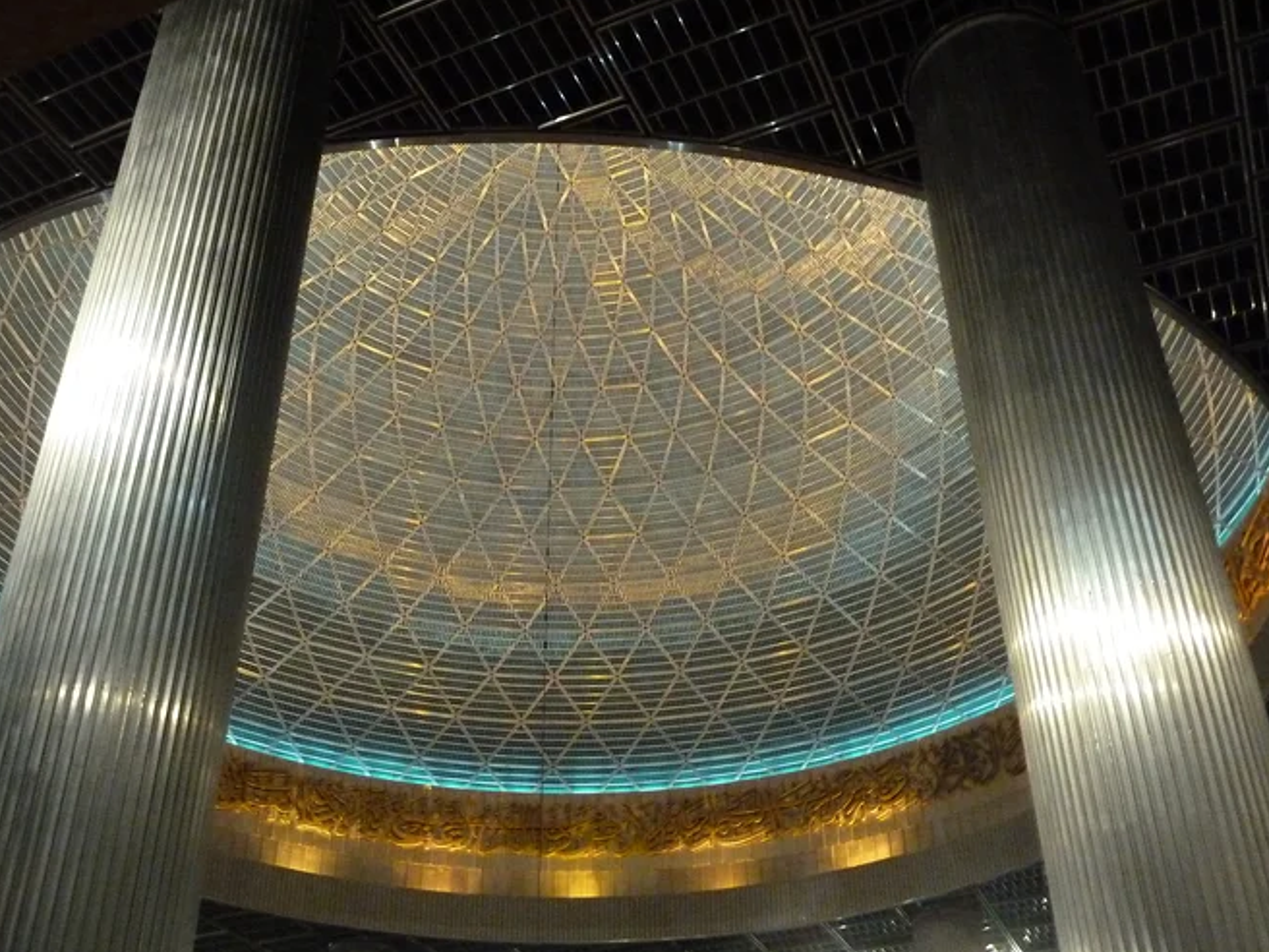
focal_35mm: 39
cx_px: 576
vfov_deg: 36.8
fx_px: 1430
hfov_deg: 47.8
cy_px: 524
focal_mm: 5.3
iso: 800
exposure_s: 1/13
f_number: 3.5
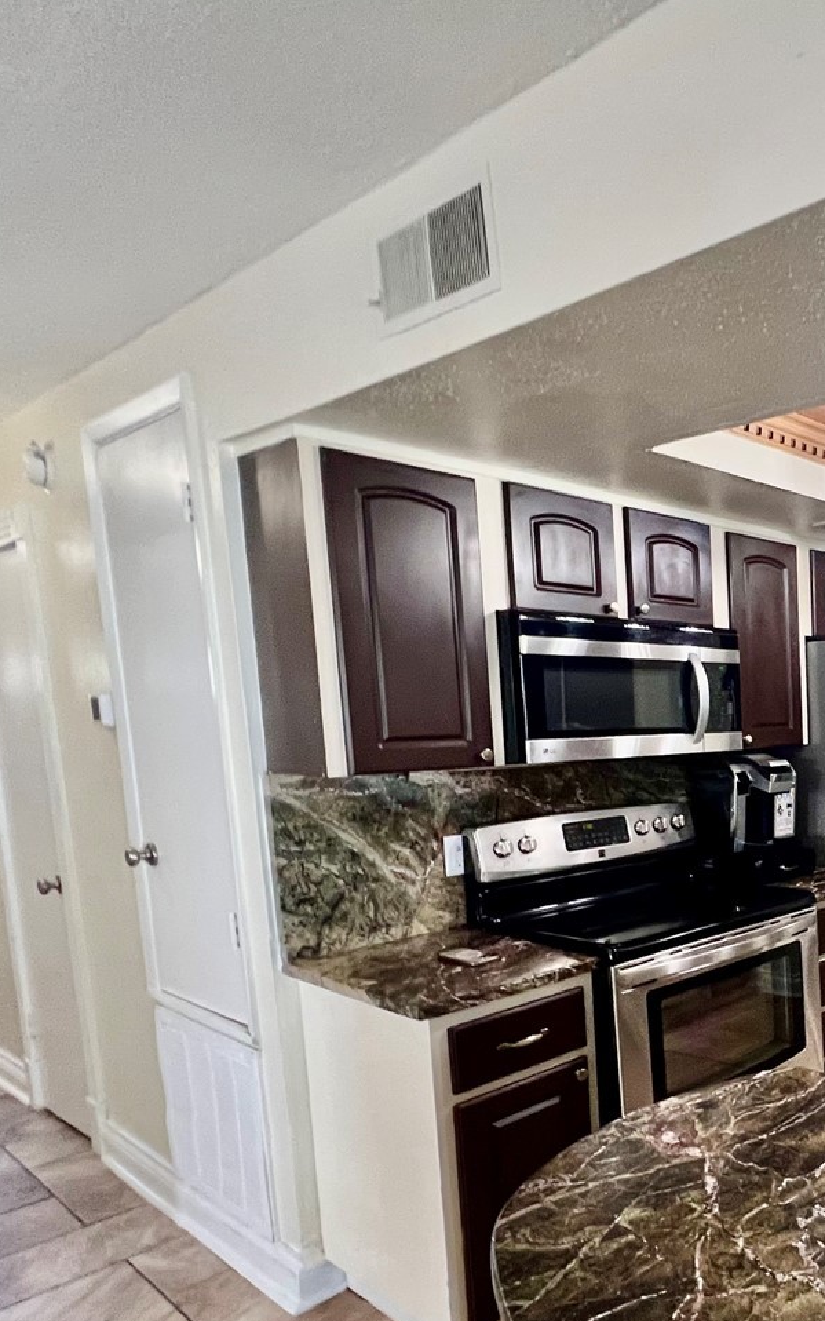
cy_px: 800
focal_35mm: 23
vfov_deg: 76.2
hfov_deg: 39.1
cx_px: 983
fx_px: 828
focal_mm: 1.57
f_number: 1.8
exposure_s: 1/60
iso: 200
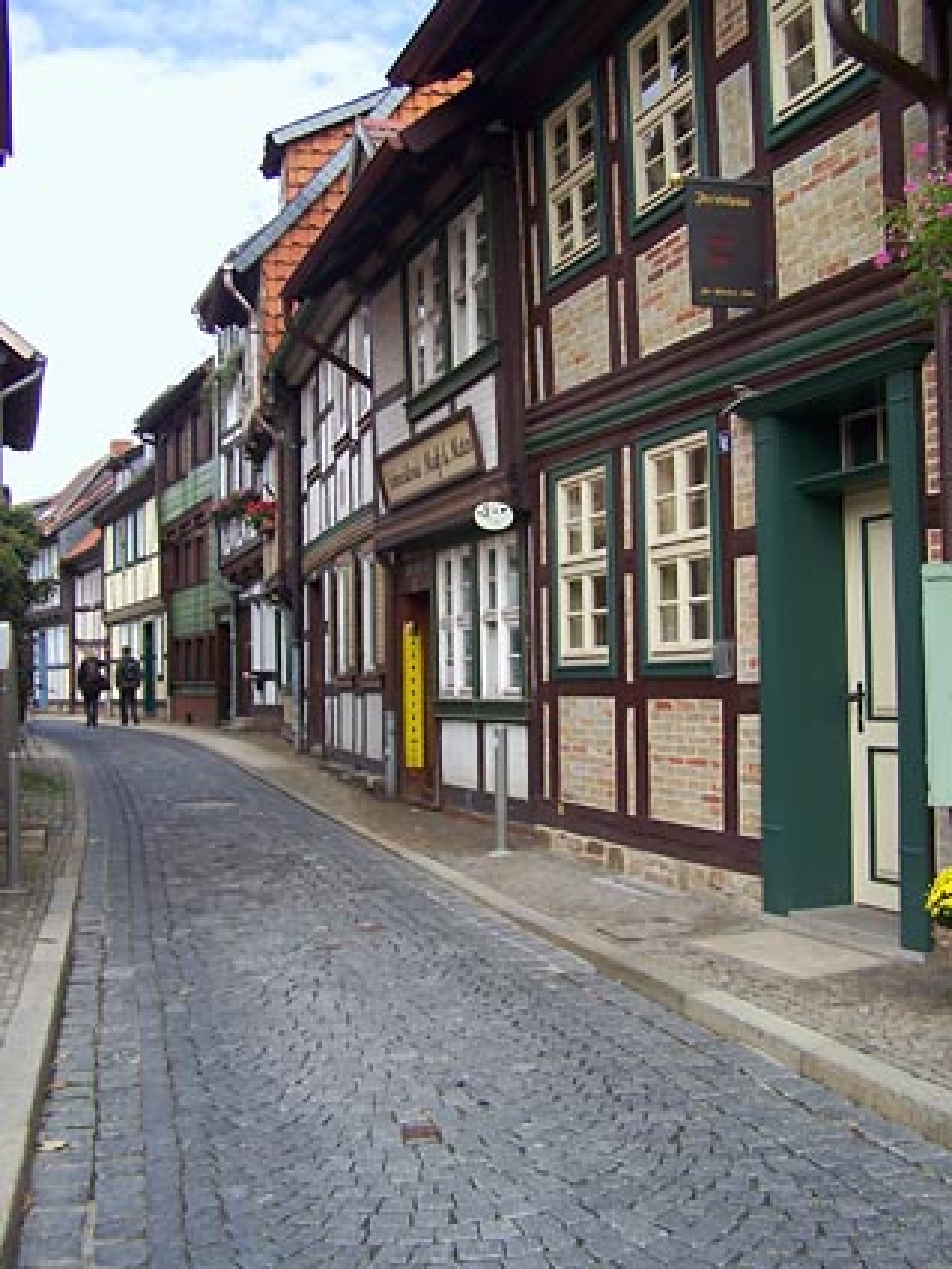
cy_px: 634
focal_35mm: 38
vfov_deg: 49.0
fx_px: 1393
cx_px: 476
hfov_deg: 37.7
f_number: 2.8
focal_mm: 6.3
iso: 64
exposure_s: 1/250
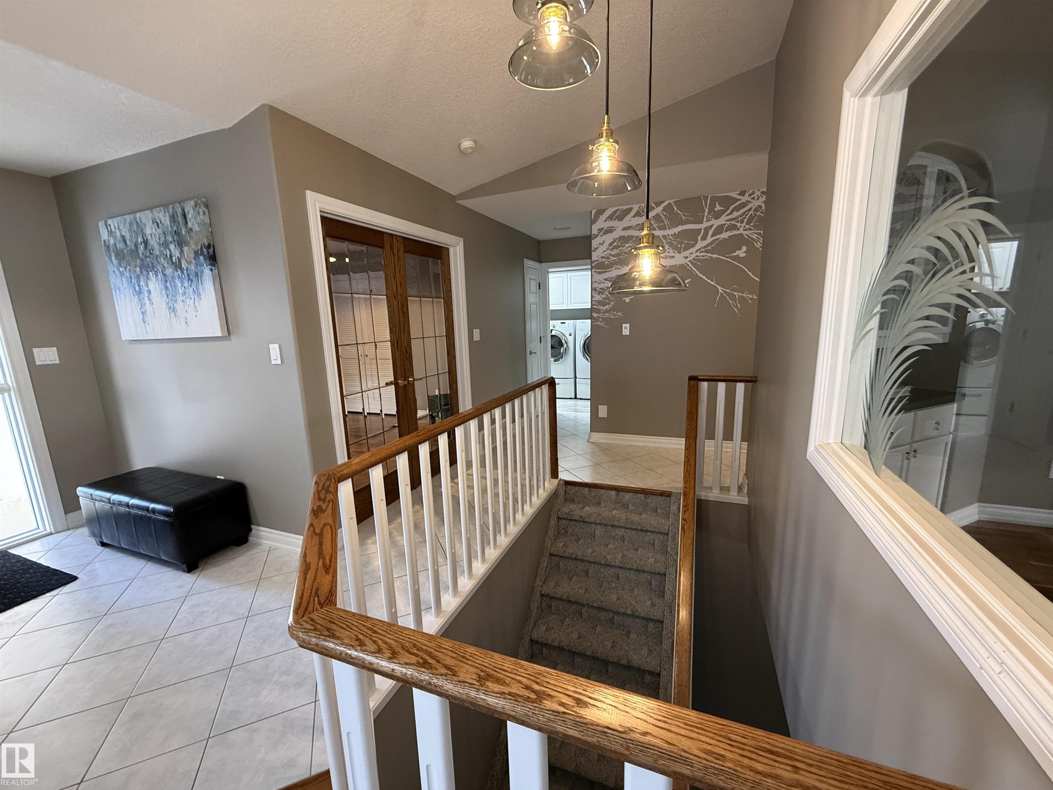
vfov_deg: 85.7
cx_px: 526
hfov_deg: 102.1
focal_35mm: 14
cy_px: 395
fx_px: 426
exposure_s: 1/60
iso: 400
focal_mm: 2.22
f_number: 2.2
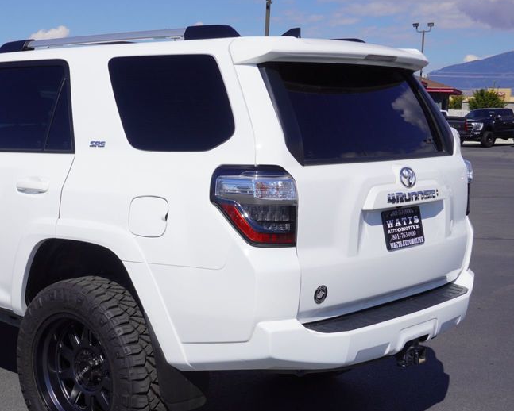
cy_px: 250
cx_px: 126
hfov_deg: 33.0
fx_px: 848
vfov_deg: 27.2
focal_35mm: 56
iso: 100
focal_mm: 25
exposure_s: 1/320
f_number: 11
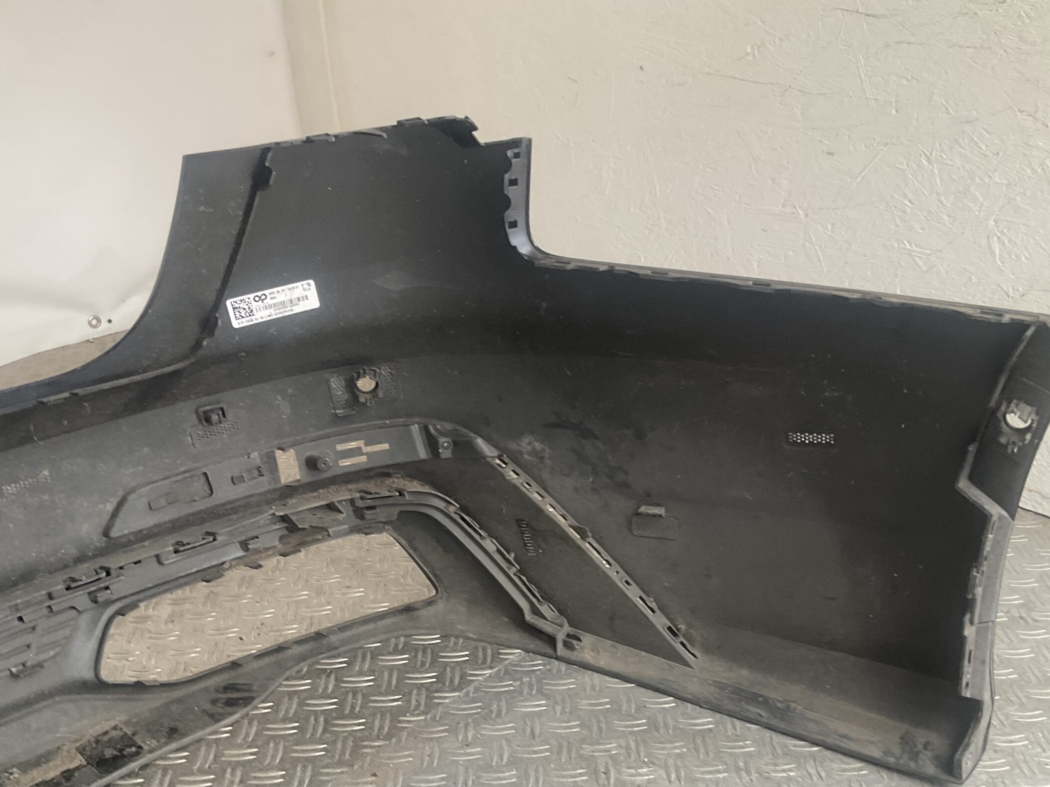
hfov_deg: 52.6
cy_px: 470
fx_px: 1062
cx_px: 548
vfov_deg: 40.5
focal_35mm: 35
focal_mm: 3
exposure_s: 1/50
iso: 50
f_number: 1.8
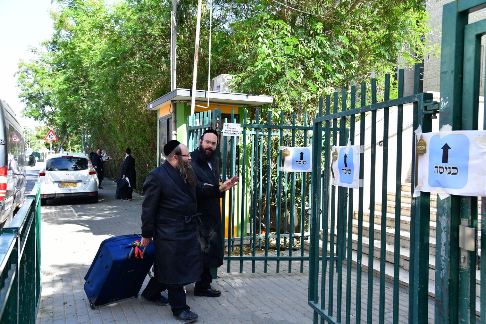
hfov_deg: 58.7
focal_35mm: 32
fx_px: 432
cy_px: 162
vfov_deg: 41.1
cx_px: 243
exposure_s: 1/640
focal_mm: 32
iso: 1000
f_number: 6.3
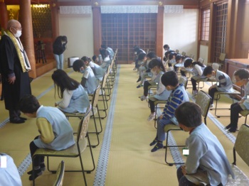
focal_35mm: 37
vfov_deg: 38.6
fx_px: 266
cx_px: 124
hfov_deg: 50.2
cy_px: 93
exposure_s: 1/15
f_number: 3.9
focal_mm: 6.4
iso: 400
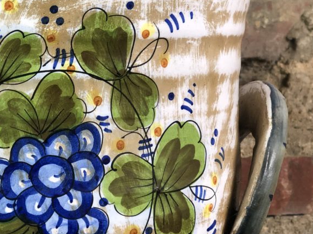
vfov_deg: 15.8
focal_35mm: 93
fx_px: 840
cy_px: 163
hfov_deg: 20.9
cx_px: 67
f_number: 2.4
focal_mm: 6
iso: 80
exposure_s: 1/50
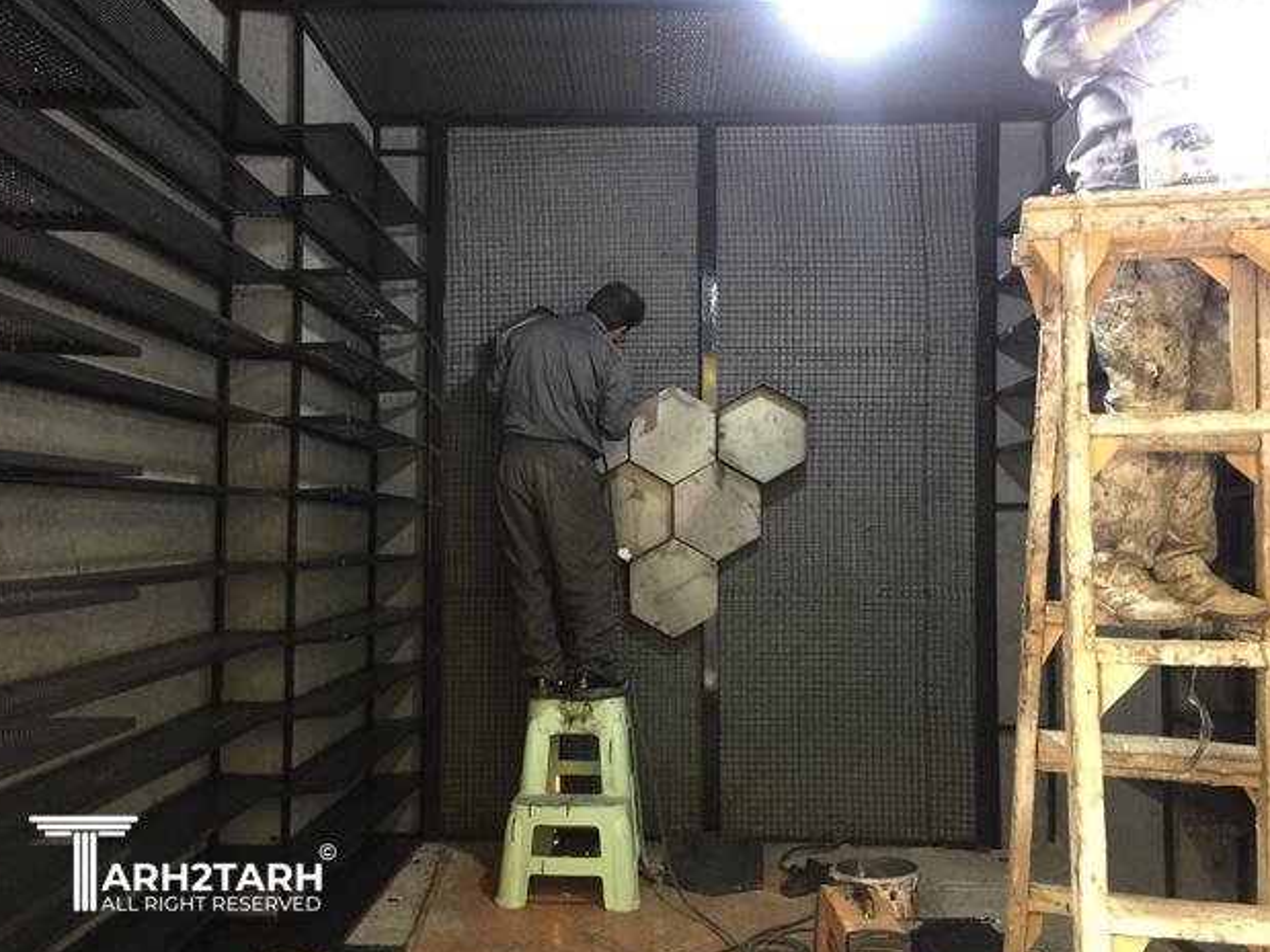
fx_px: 1100
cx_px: 624
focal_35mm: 30
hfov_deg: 60.0
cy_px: 484
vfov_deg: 46.8
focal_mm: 4.15
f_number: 2.2
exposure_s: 1/33
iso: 250
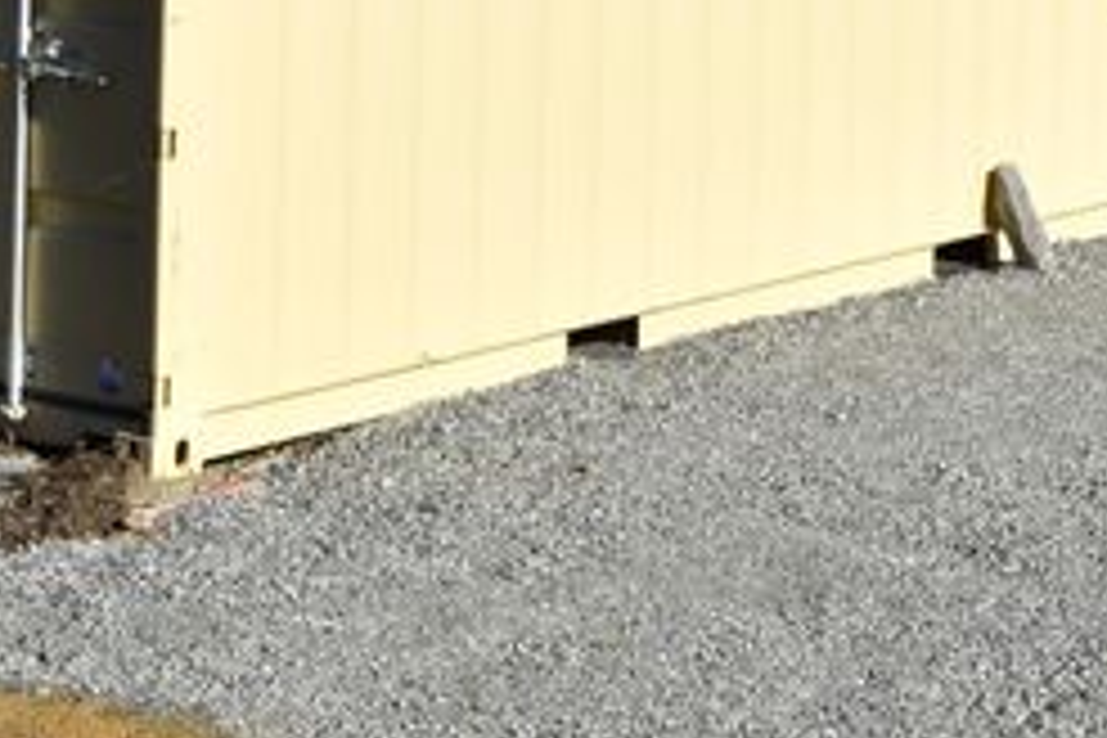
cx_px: 1251
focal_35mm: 103
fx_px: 3167
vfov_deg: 12.7
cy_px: -333
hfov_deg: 19.0
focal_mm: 22
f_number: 10
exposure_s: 1/400
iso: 200
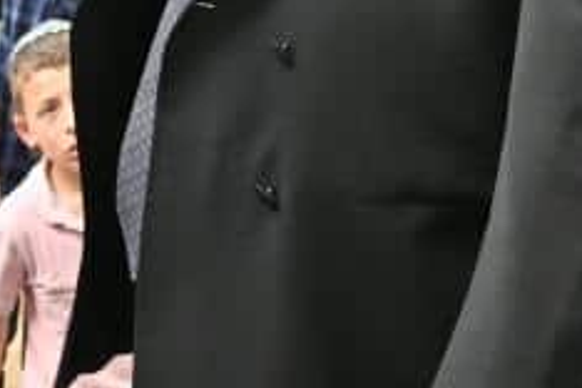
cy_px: -432
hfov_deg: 19.4
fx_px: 1697
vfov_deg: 11.5
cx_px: 216
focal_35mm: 105
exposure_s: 1/160
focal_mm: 24
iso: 160
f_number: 6.3
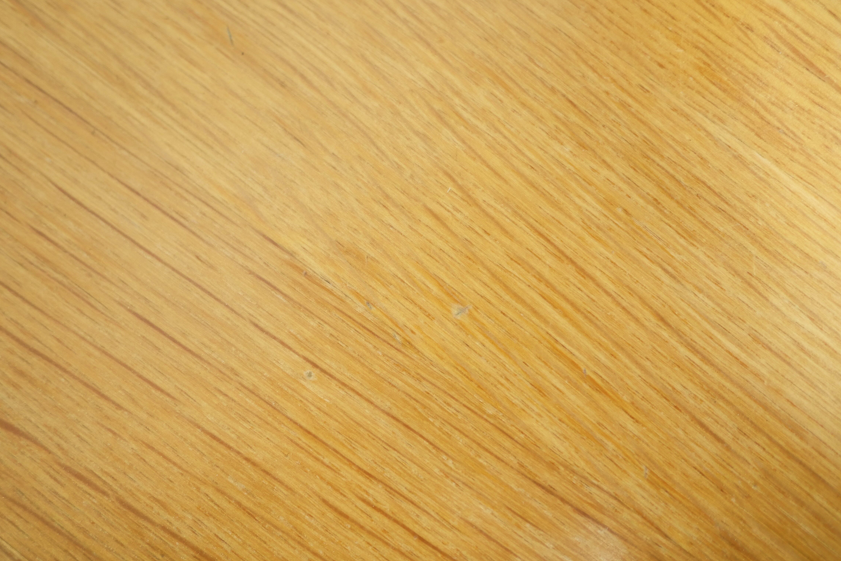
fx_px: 981
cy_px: 297
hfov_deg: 46.4
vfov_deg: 31.9
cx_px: 420
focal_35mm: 42
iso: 640
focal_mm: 20
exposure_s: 1/60
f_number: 1.7
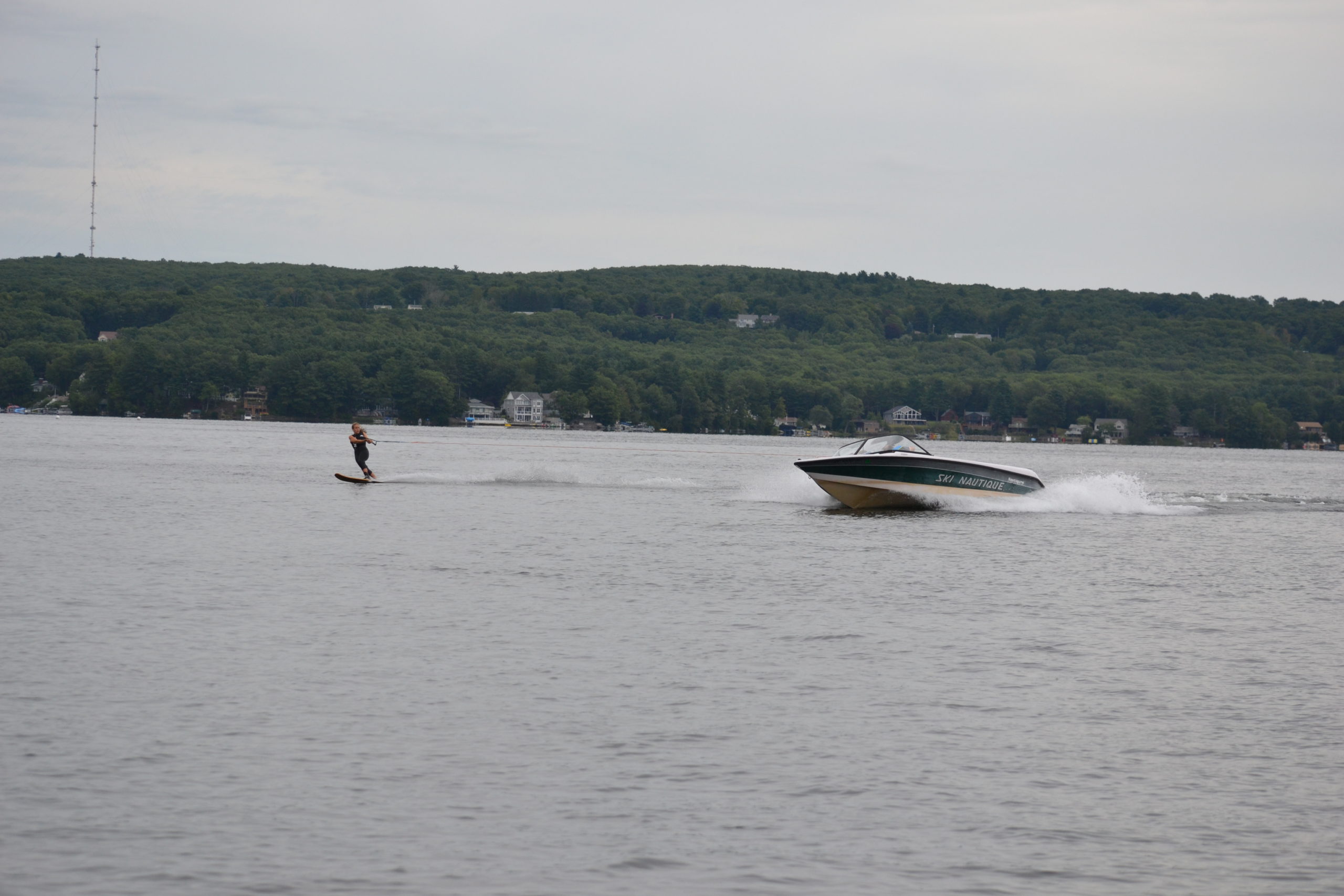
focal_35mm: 105
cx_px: 672
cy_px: 448
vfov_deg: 13.0
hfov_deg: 19.5
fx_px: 3920
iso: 400
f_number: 5
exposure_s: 1/1250
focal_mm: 70
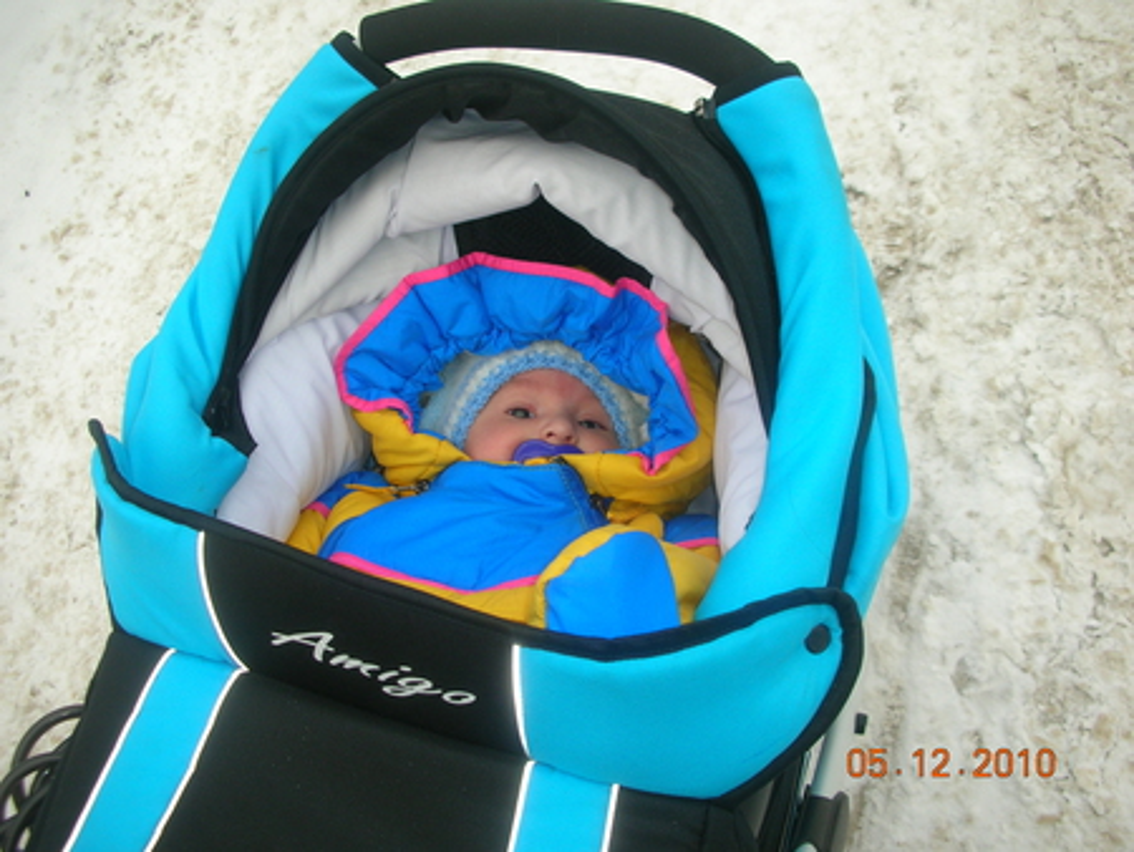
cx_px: 567
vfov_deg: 40.7
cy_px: 426
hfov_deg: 52.6
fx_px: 1147
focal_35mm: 35
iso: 50
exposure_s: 1/96.2
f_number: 3
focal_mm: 5.8
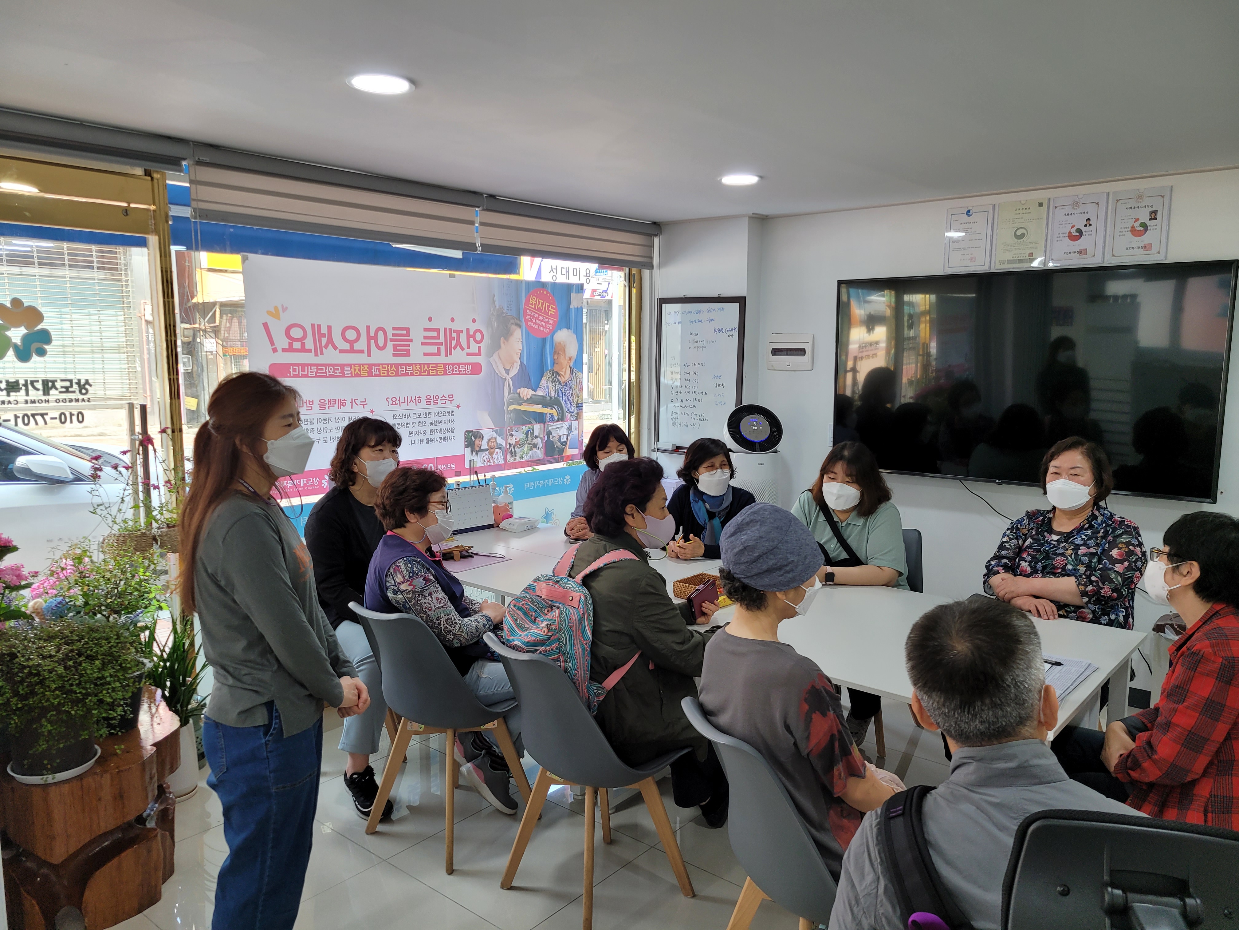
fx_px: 931
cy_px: 465
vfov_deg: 53.1
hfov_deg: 67.3
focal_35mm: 26
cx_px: 620
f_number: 1.8
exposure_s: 1/119
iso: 100
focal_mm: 5.4
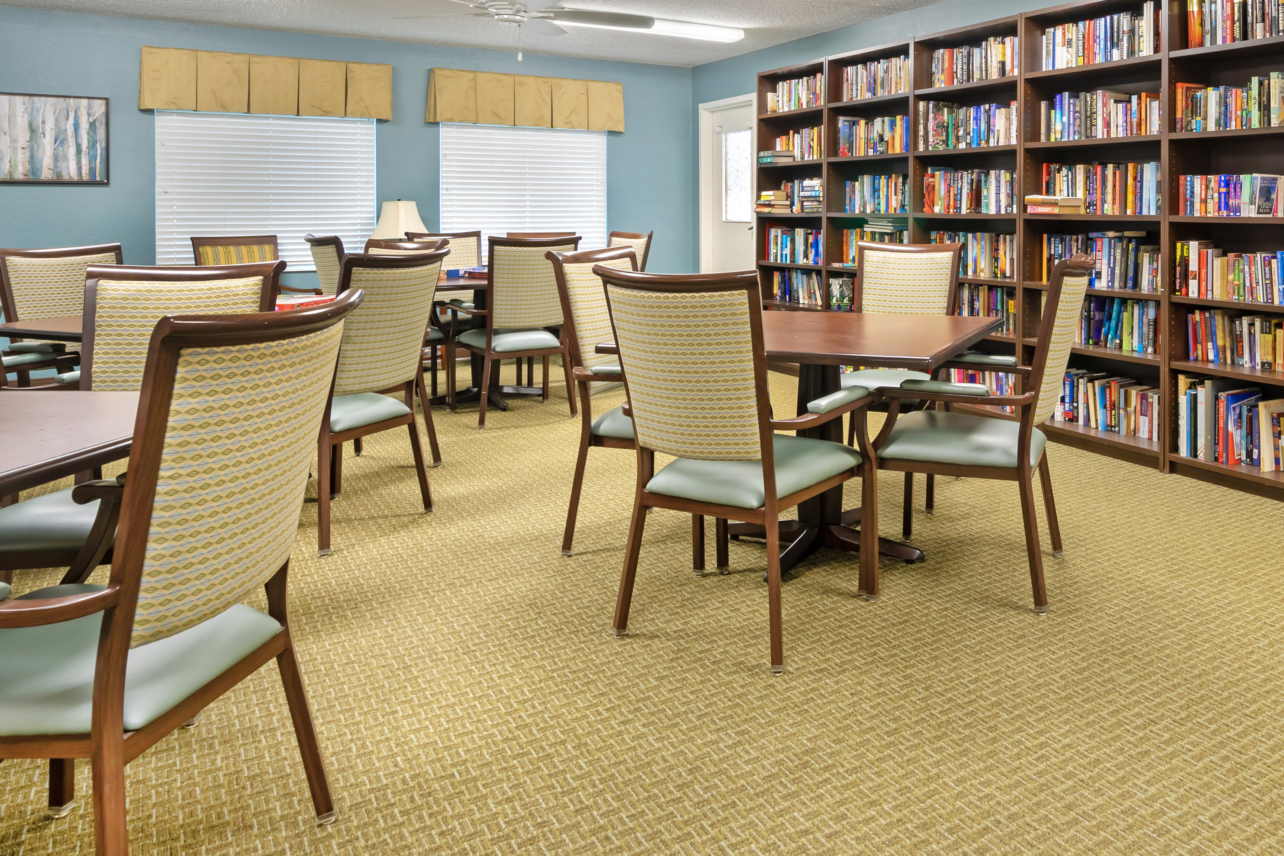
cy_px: 234
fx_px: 856
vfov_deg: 51.3
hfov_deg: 73.1
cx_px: 761
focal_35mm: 24
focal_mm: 16
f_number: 11
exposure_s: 1/2.5
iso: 400
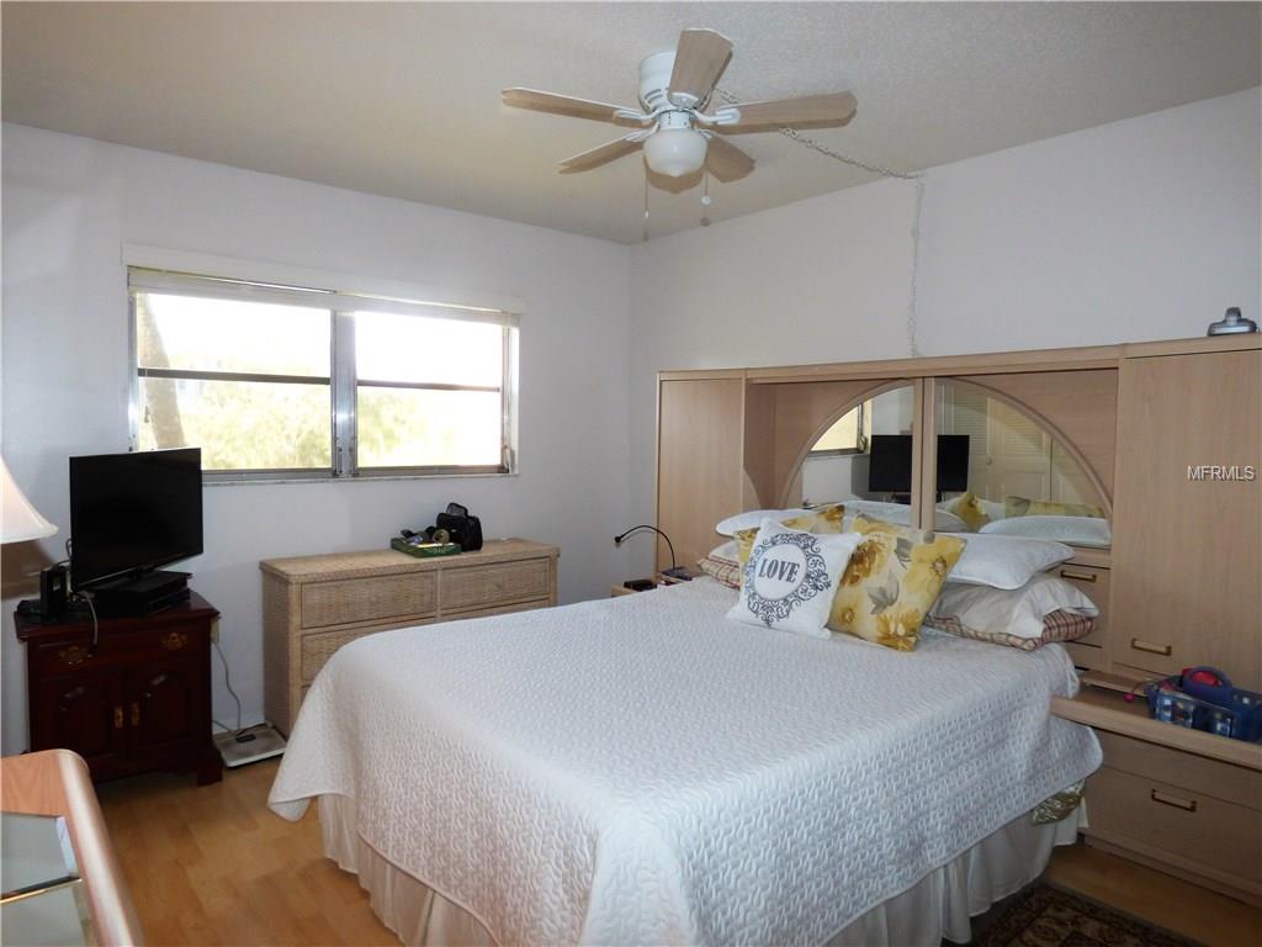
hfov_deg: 76.4
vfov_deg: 61.1
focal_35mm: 22
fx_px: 802
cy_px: 474
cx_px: 631
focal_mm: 3.78
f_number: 2.9
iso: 250
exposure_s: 1/60
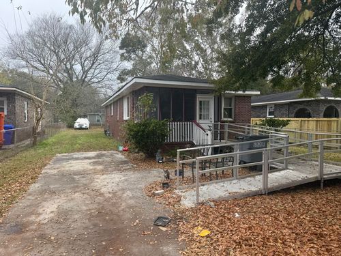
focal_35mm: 24
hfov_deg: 71.6
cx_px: 170
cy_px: 128
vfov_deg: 56.8
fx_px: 236
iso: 80
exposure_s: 1/453
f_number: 1.78
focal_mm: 6.76
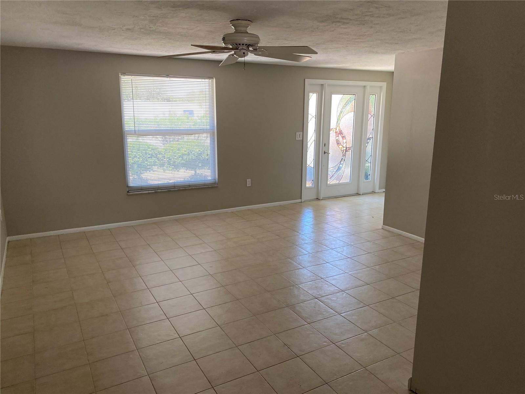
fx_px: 394
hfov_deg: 67.3
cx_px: 262
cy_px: 197
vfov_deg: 53.1
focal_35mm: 26
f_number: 1.8
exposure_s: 1/120
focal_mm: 4.25
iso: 125
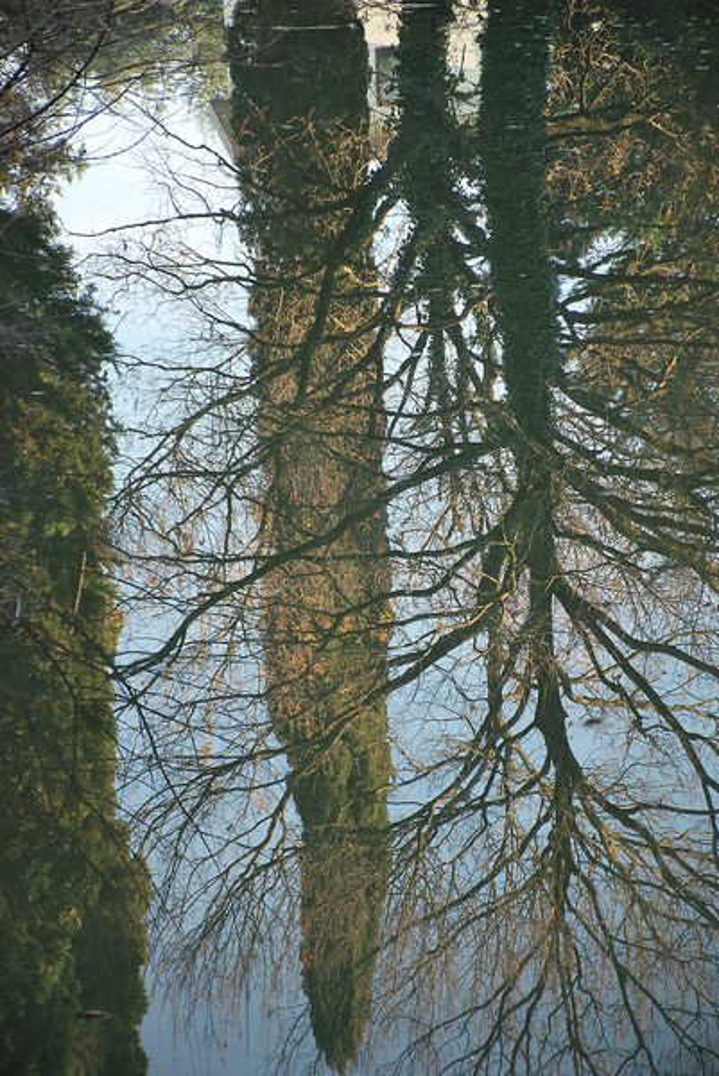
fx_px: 3813
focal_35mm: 128
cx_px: 360
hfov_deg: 10.8
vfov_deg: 16.1
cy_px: 538
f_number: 5.3
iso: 400
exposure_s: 1/125
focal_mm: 85
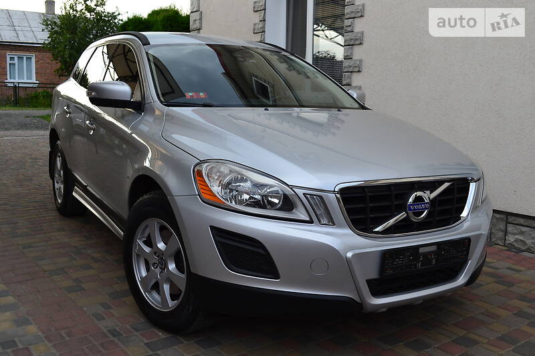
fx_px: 535
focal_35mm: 36
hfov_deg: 53.1
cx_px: 268
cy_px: 178
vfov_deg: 36.9
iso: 200
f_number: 7.1
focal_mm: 24
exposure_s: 1/200
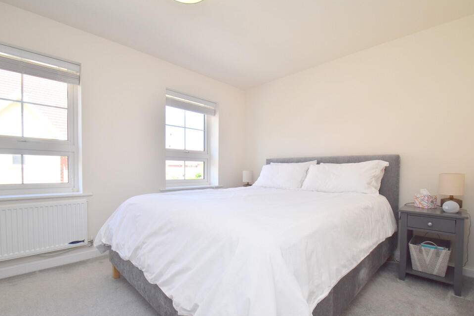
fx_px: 211
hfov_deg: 96.7
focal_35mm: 16
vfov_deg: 73.7
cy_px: 167
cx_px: 245
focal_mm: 10
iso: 400
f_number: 9
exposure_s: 1/100
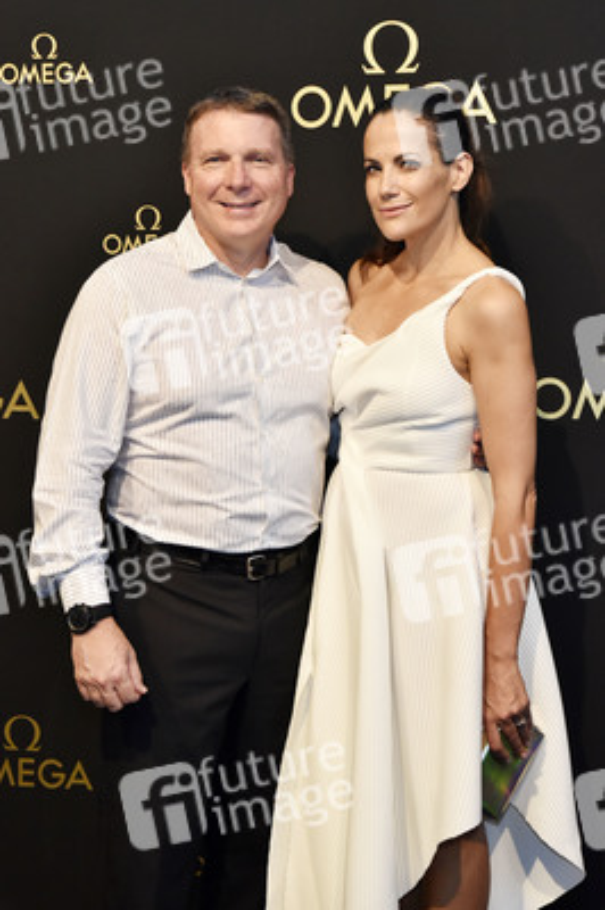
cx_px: 302
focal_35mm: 62
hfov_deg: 21.9
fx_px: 1566
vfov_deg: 32.4
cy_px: 455
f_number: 7.1
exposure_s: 1/250
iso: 2500
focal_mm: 62
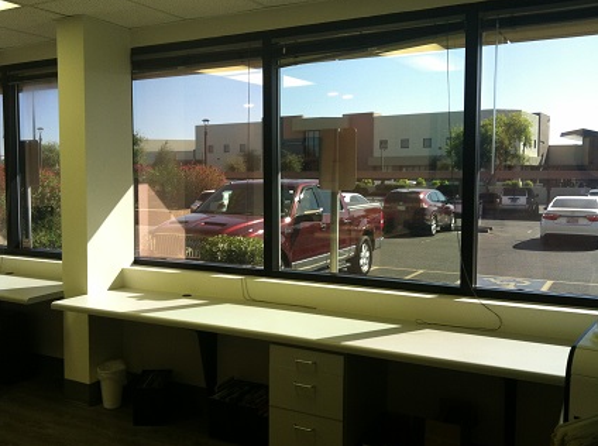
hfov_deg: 49.0
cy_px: 211
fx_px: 655
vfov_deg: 37.6
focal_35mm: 38
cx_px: 276
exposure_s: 1/40
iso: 100
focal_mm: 3.85
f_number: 2.8
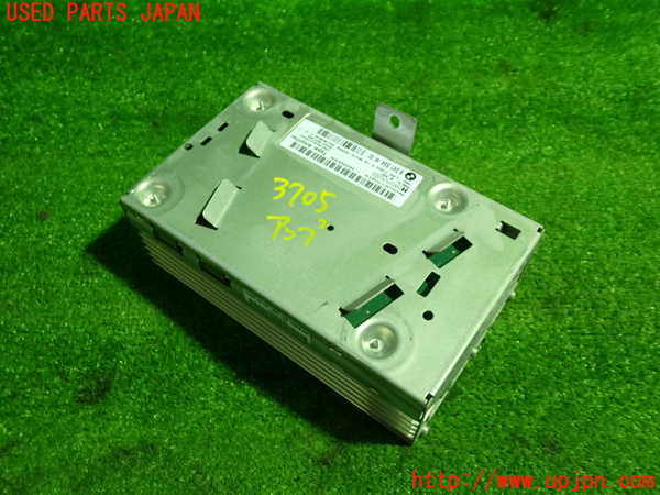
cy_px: 248
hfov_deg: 60.0
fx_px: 572
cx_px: 330
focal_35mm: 30
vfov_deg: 46.8
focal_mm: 5.4
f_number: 2.3
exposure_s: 1/30
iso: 200
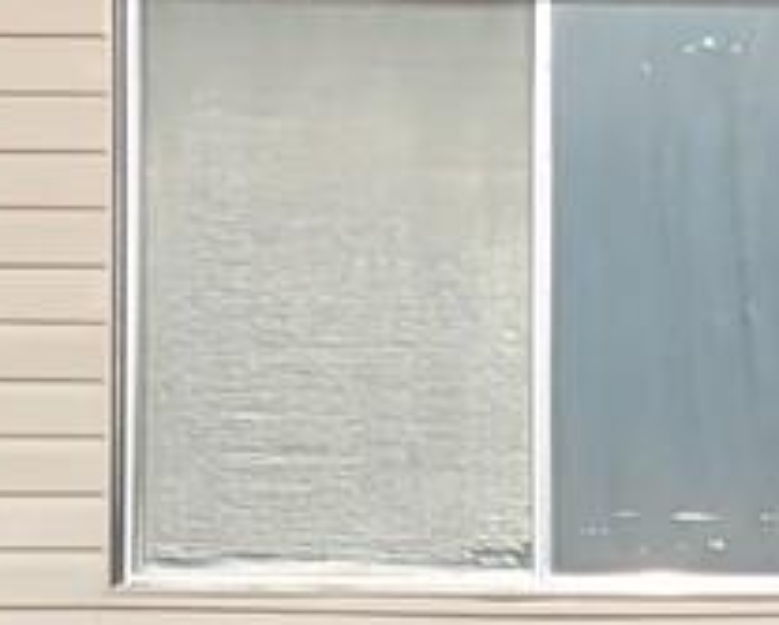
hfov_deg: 8.2
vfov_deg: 7.7
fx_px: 4502
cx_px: 2408
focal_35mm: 195
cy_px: 1104
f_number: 1.8
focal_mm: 5.4
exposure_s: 1/2890
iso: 40
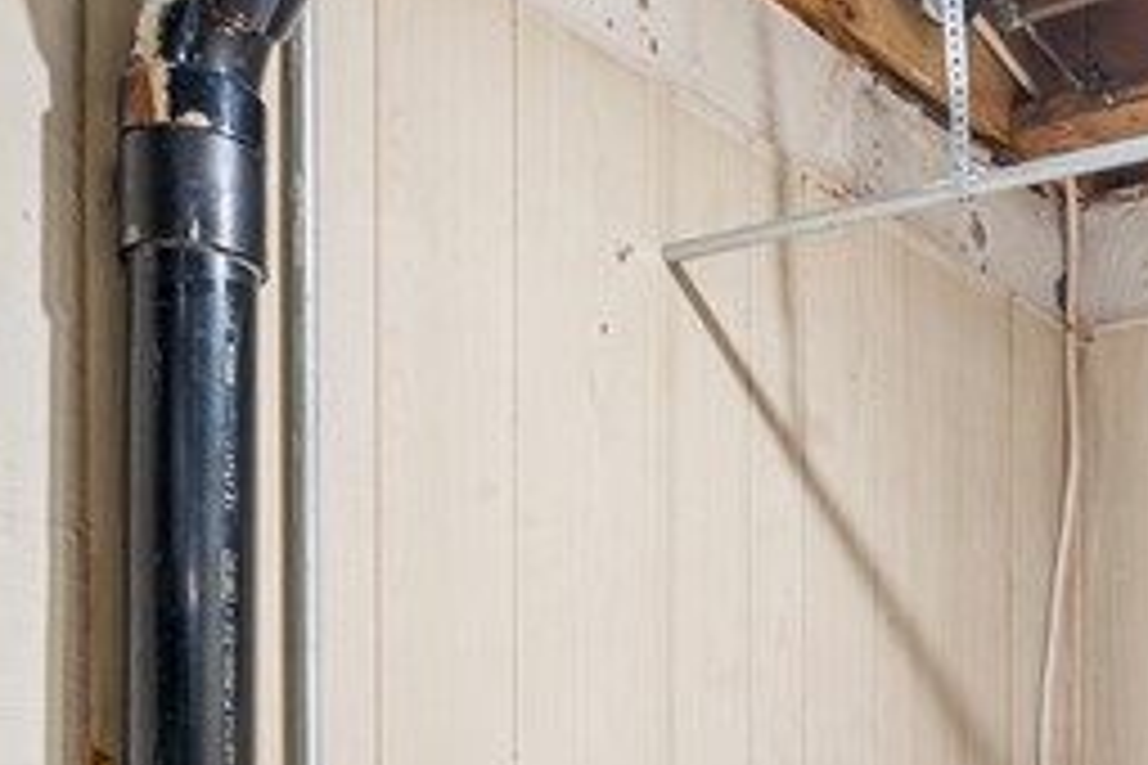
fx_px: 2041
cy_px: 1098
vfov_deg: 19.0
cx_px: 1134
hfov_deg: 29.5
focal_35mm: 64
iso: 160
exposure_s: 1/30
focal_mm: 15
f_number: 2.8
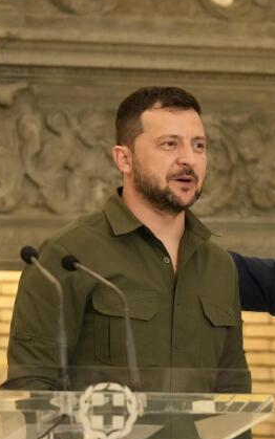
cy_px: 216
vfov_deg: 7.9
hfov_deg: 4.9
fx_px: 3177
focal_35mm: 265
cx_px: 339
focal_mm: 110
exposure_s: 1/400
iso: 5000
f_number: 3.2
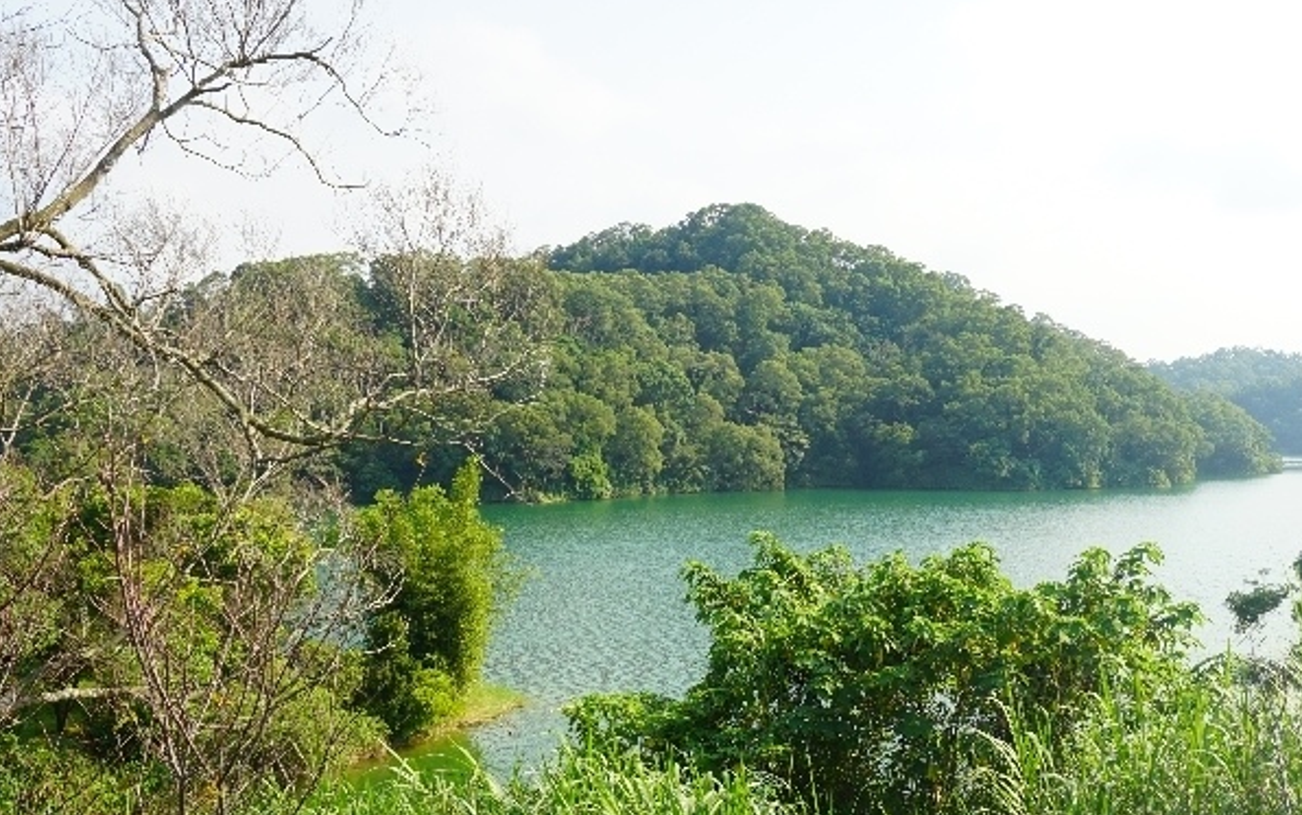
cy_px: 351
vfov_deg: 30.5
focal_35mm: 42
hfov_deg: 47.1
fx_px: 1491
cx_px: 697
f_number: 9
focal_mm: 16
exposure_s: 1/100
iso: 100
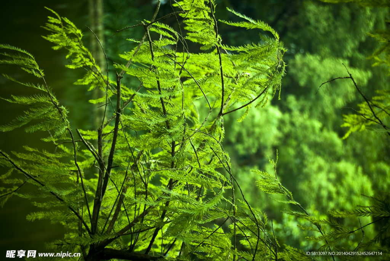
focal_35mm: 82
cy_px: 130
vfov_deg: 16.6
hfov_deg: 24.6
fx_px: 895
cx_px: 195
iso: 100
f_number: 5.6
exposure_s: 1/20
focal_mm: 55
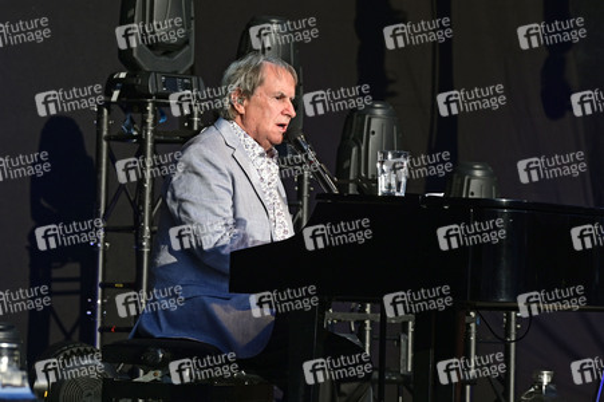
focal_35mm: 200
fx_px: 3353
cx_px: 302
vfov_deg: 6.9
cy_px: 201
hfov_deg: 10.3
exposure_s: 1/400
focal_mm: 200
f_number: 9
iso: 320
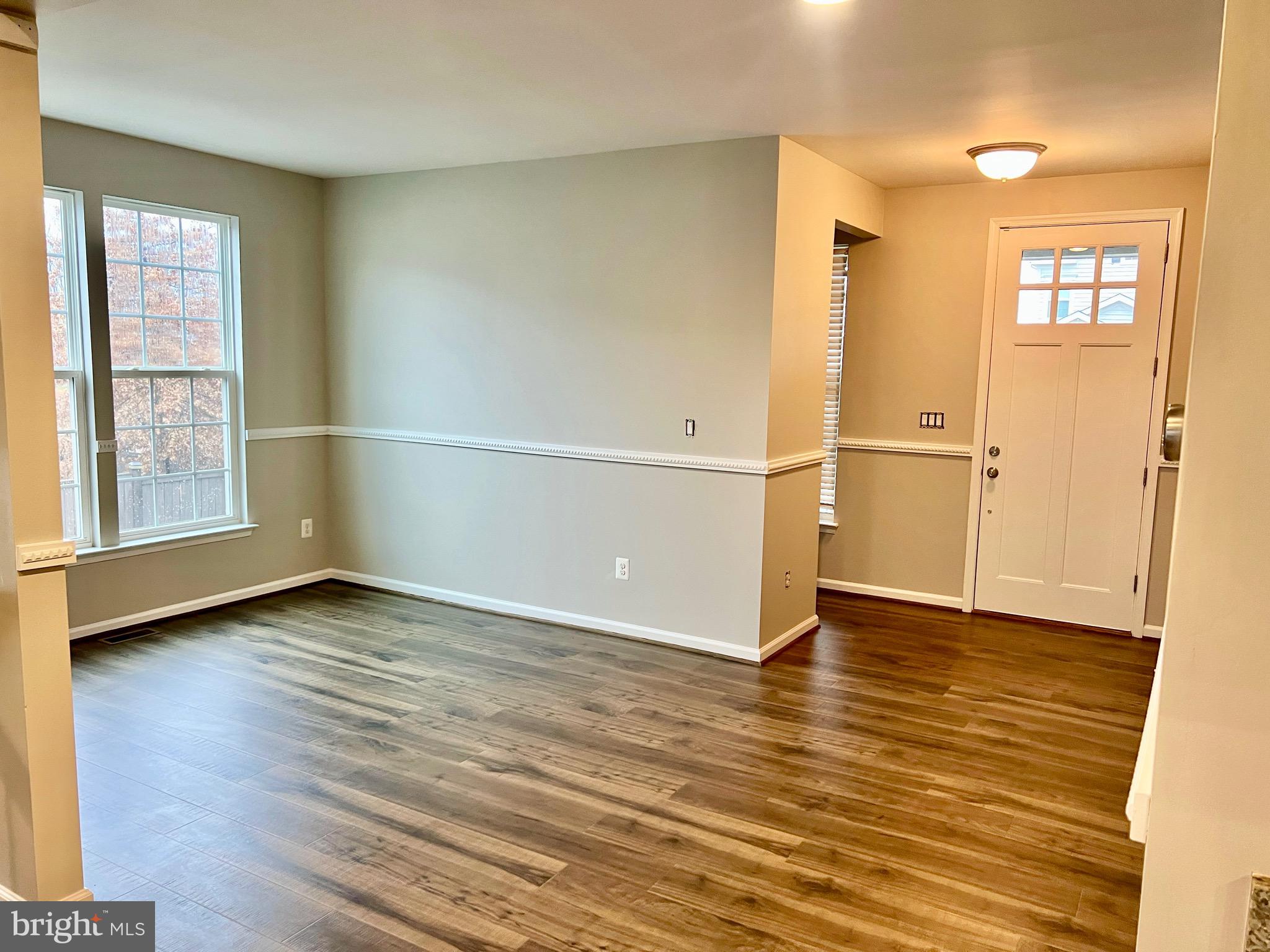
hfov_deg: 67.3
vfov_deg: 53.1
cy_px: 476
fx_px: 954
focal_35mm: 26
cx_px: 635
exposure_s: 1/60
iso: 125
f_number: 1.5
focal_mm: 5.7
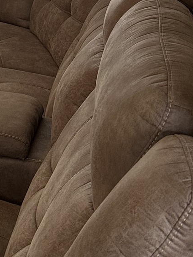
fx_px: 729
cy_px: -97
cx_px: -53
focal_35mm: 98
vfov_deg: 18.4
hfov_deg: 14.5
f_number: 1.78
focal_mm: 6.86
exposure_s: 1/120
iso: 200
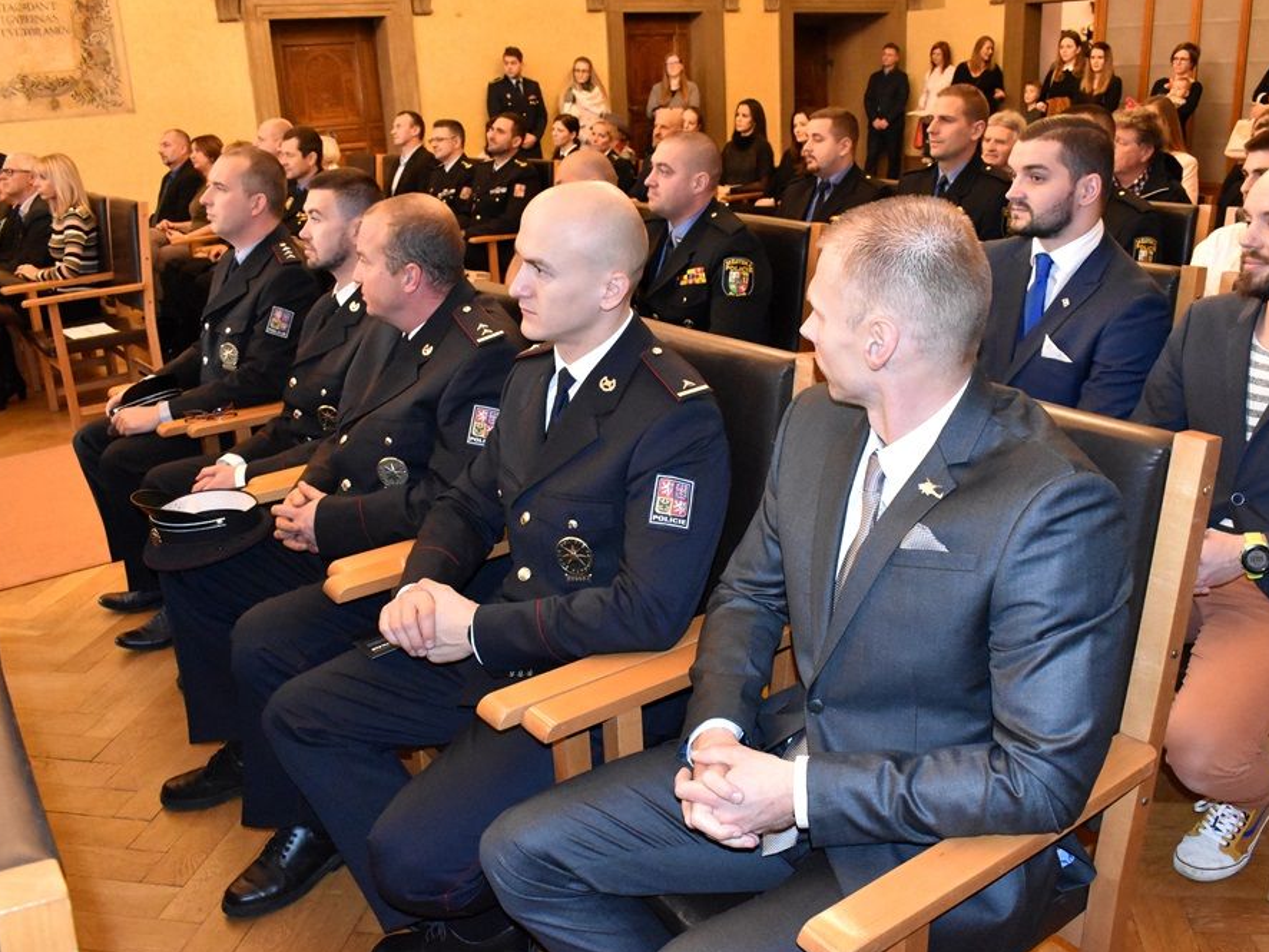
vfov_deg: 46.8
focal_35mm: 30
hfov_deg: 59.9
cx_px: 665
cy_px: 485
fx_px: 1100
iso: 6400
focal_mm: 18
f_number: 6.3
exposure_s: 1/60
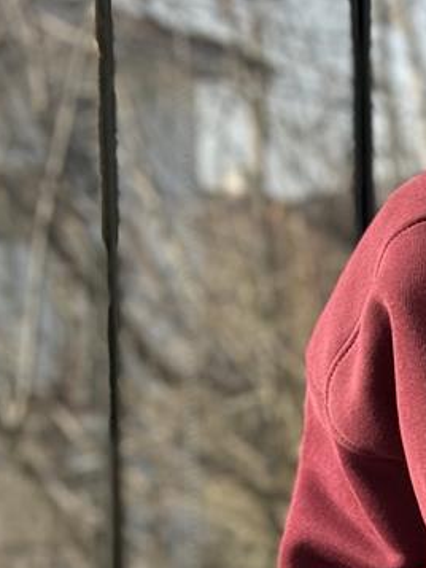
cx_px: 750
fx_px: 2935
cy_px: 624
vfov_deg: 10.9
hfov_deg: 8.0
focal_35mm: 179
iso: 64
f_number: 1.78
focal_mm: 6.76
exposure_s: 1/422
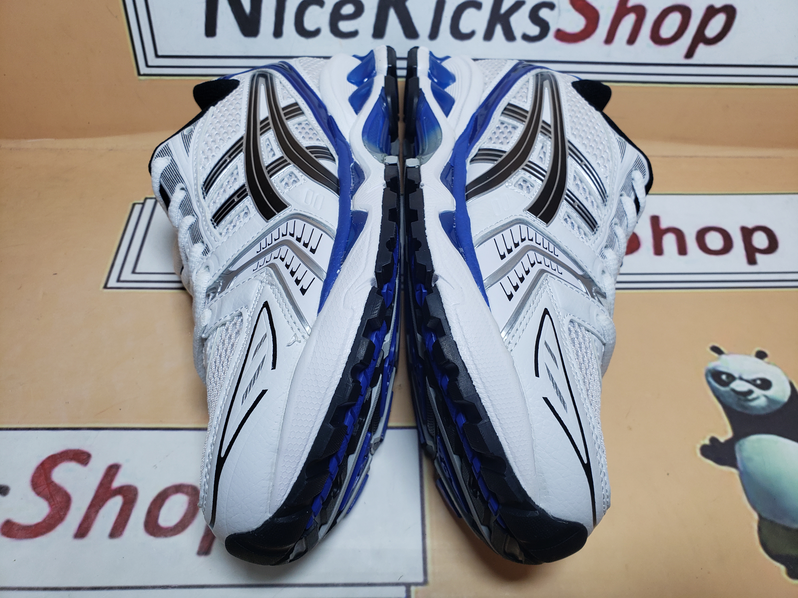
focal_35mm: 26
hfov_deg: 67.3
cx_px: 399
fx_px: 599
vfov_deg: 53.1
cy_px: 299
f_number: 2.4
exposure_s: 1/305
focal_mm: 4.3
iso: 50
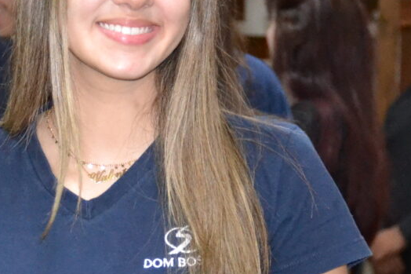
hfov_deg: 7.4
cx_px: -71
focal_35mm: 275
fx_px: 3138
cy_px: 146
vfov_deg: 5.0
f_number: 4.8
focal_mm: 50
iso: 3200
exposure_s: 1/60
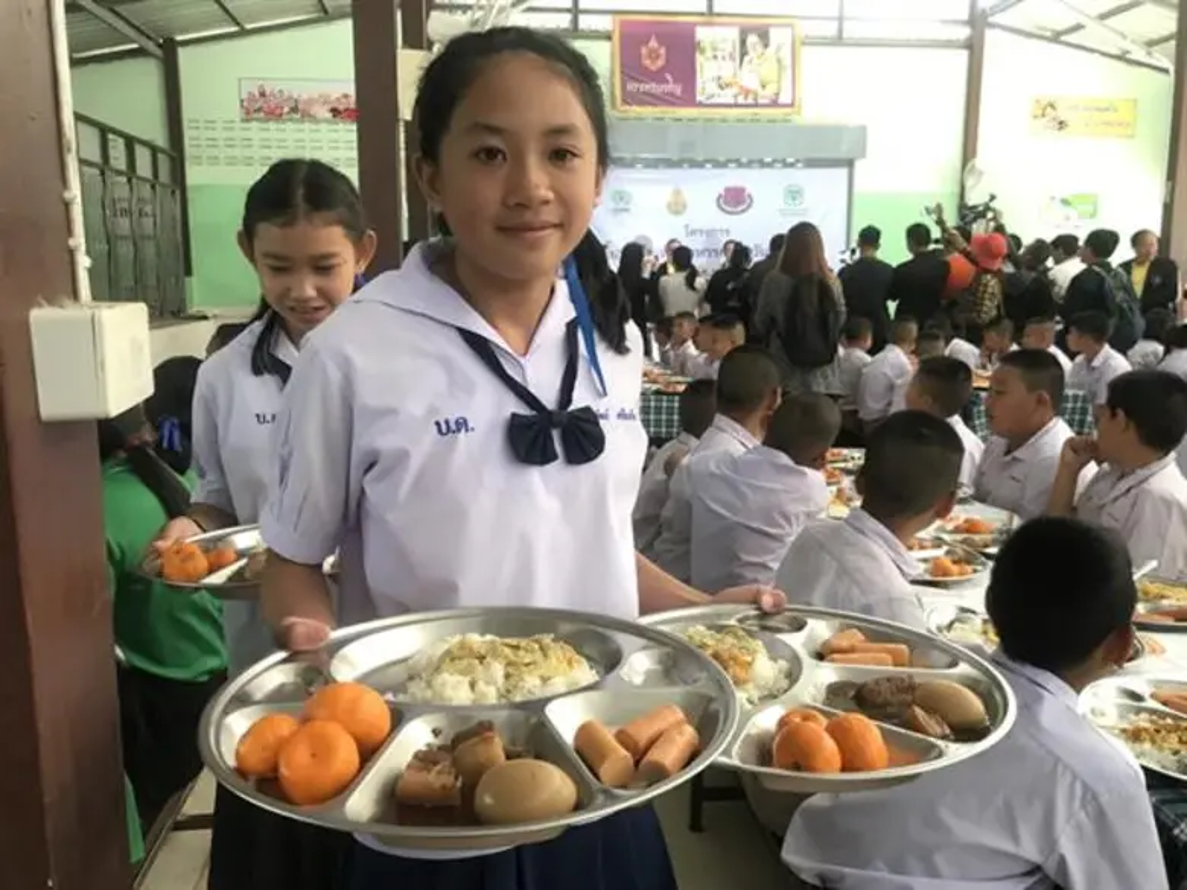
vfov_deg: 49.7
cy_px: 445
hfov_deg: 63.4
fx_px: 960
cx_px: 594
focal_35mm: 28
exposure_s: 1/33
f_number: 1.8
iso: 40
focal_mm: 3.99
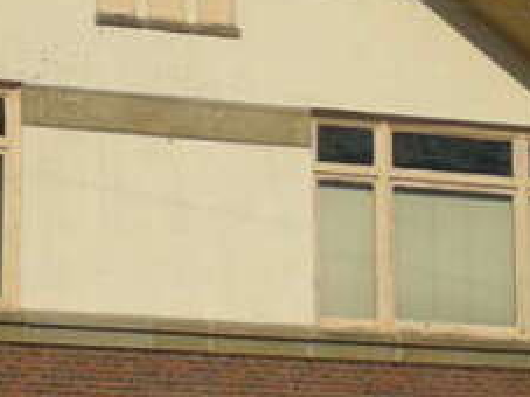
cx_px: 58
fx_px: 2051
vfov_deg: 11.0
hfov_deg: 14.6
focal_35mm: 134
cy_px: 276
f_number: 4.6
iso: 50
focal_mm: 6.3
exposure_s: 1/1000
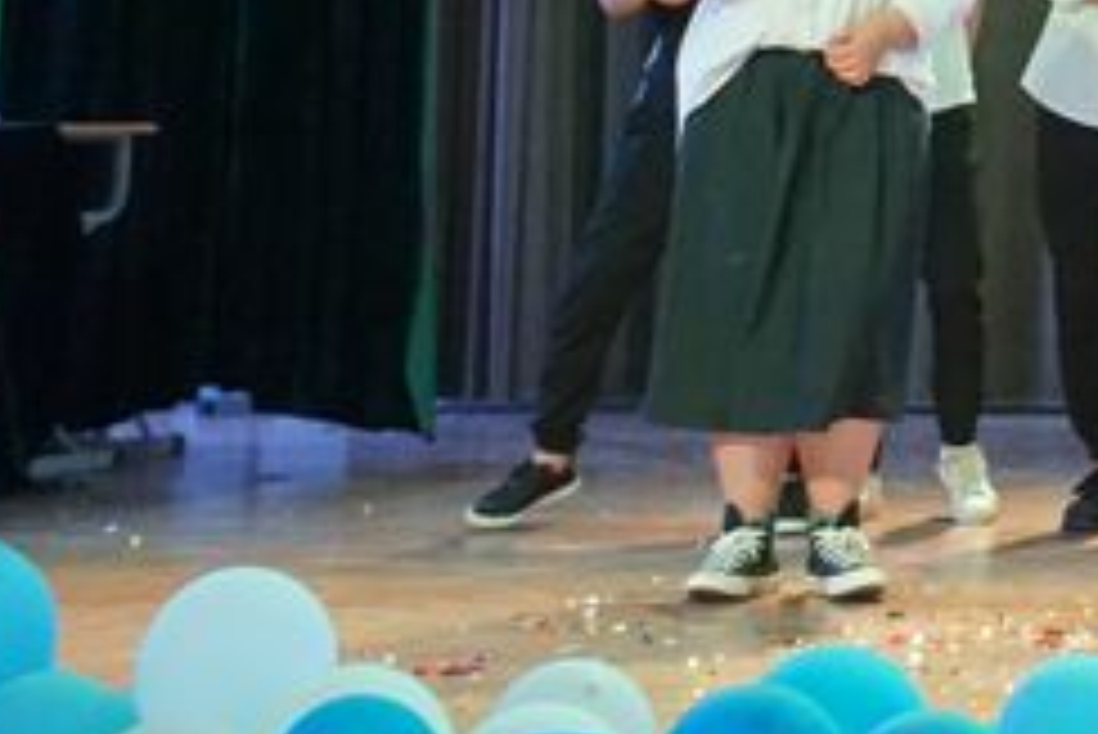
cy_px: -525
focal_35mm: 170
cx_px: 2236
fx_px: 5191
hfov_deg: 10.9
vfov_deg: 7.9
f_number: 4.5
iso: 2000
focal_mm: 27
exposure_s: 1/160
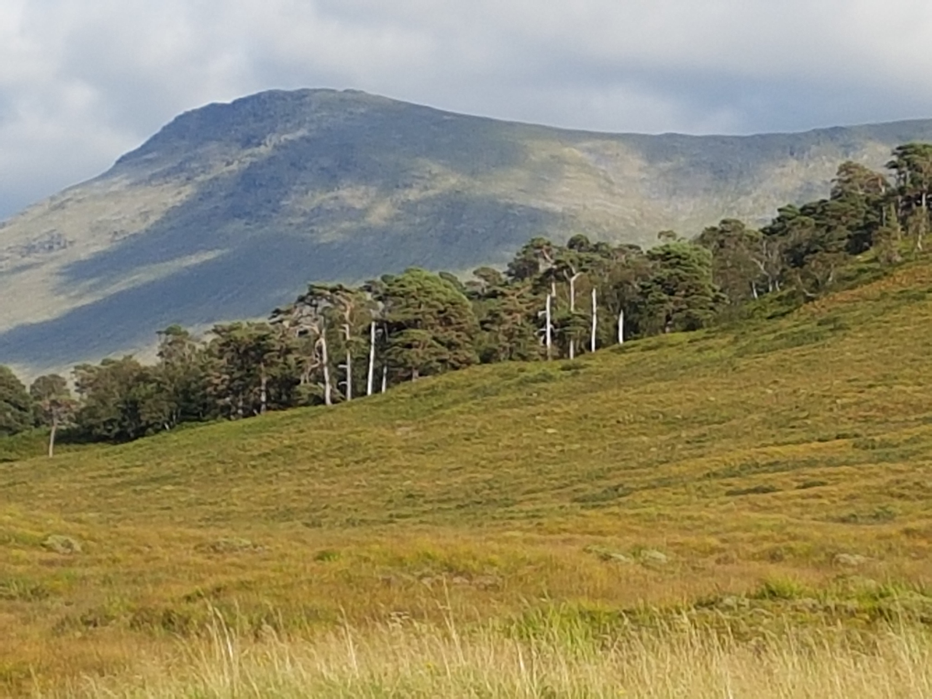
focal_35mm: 26
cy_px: 350
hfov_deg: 67.3
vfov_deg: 53.1
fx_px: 700
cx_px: 466
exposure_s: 1/2920
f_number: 1.7
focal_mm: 4.2
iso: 50
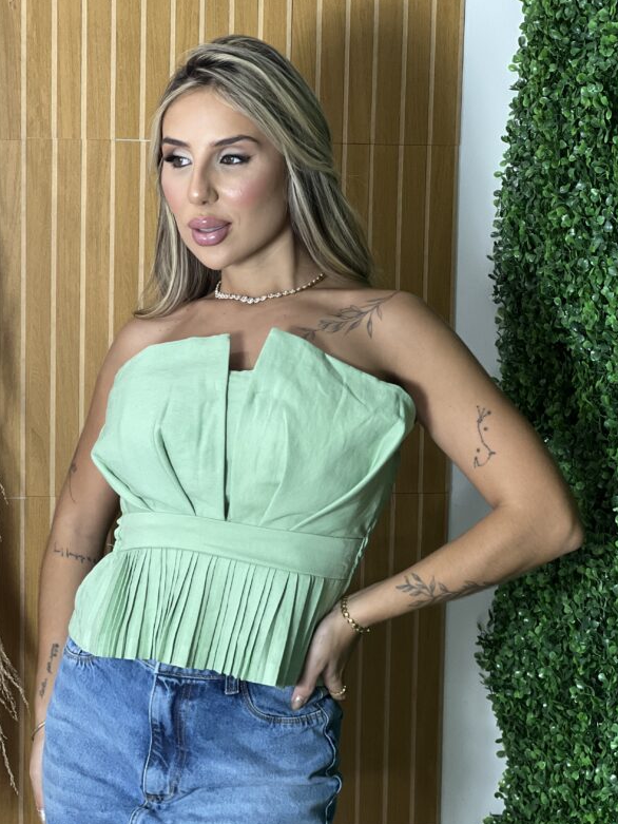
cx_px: 264
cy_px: 469
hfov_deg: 16.1
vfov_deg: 21.3
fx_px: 2189
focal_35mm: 92
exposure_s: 1/60
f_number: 2.8
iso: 125
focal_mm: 9
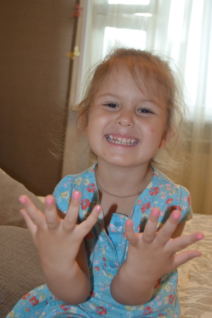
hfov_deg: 28.1
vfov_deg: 41.1
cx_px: 106
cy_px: 159
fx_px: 424
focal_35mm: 48
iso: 1250
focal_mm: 32
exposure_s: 1/60
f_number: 4.8
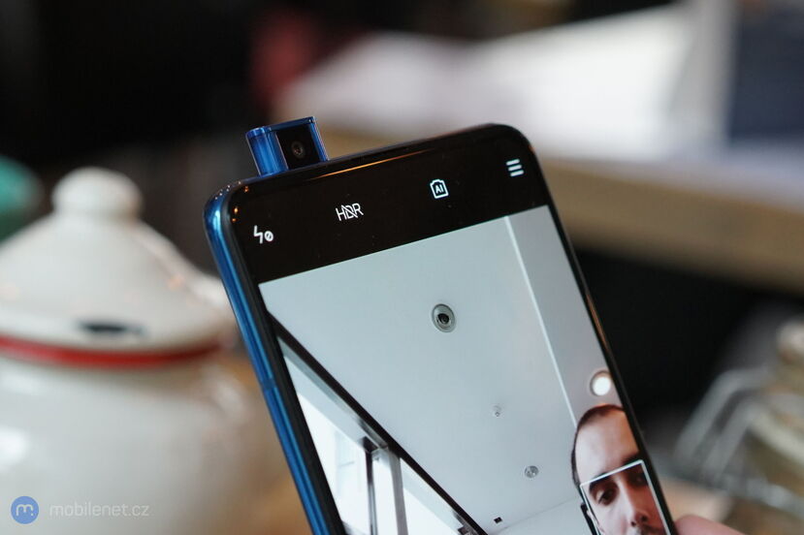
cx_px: 402
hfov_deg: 36.3
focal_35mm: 55
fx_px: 1228
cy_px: 268
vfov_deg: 24.6
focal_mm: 55
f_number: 5
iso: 2500
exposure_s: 1/160
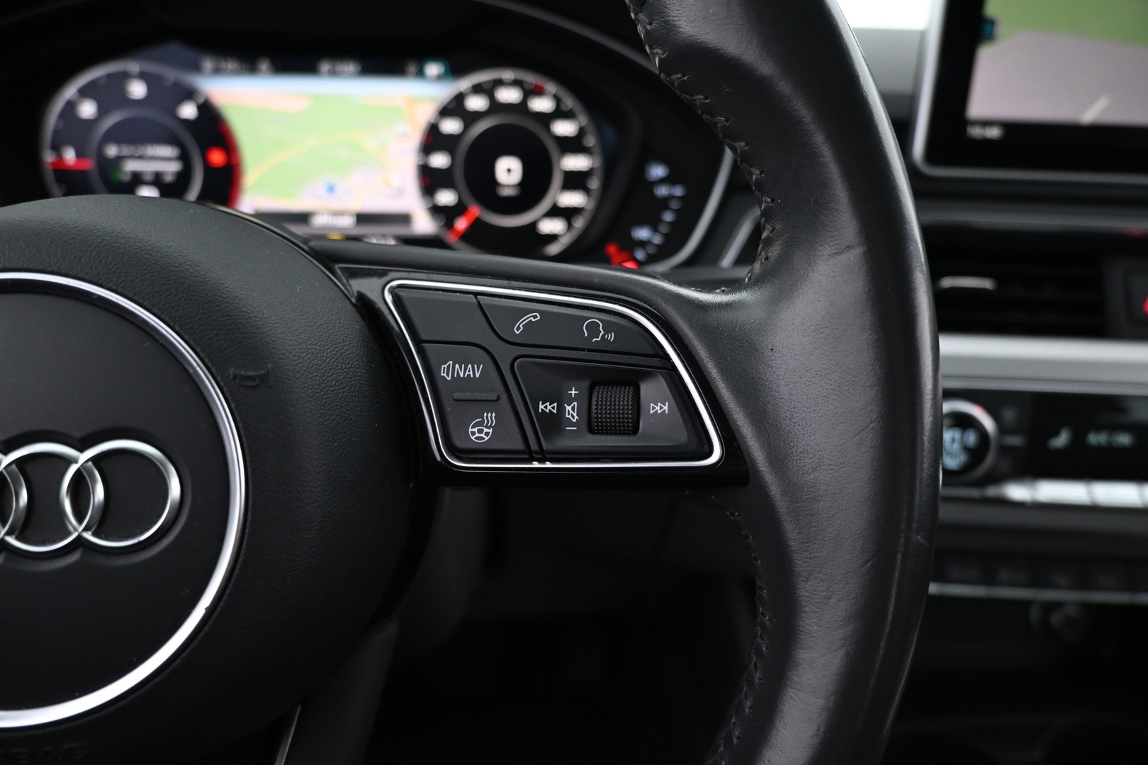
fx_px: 765
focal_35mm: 24
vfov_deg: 53.1
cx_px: 574
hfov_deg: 73.7
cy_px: 382
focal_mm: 16
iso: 1400
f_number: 3.5
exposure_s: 1/25
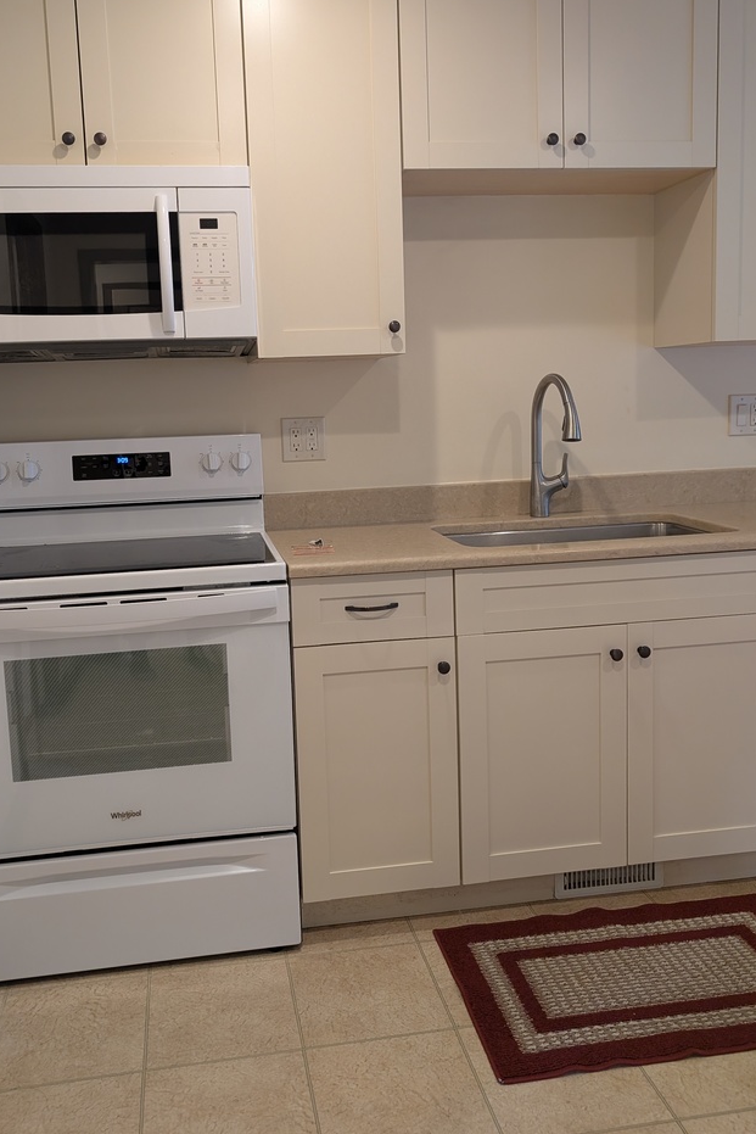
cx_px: 343
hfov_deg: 44.9
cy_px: 505
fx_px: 913
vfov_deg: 63.5
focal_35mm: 29
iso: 319
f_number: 1.68
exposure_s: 1/120
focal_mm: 6.9
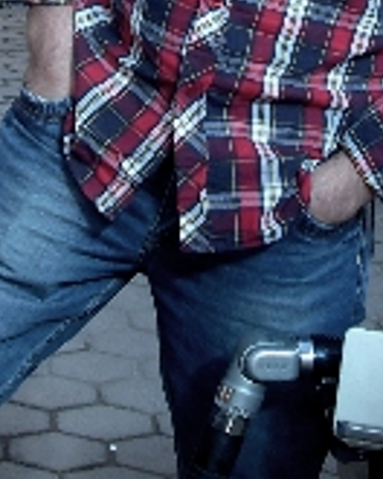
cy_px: 45
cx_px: 206
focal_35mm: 124
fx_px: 1757
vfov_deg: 15.3
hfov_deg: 12.4
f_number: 7
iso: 80
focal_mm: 6.3
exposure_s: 1/90
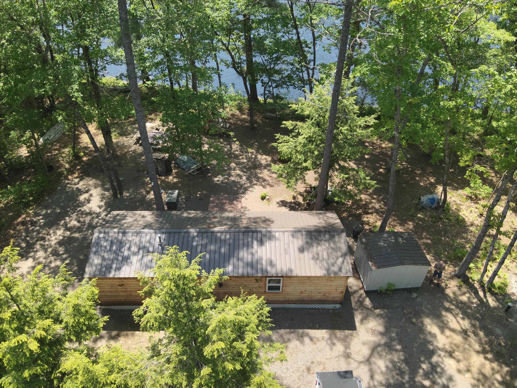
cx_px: 258
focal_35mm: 24
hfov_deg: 71.6
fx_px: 358
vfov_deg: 56.8
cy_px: 194
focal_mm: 4.4
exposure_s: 1/400
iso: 110
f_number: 2.8
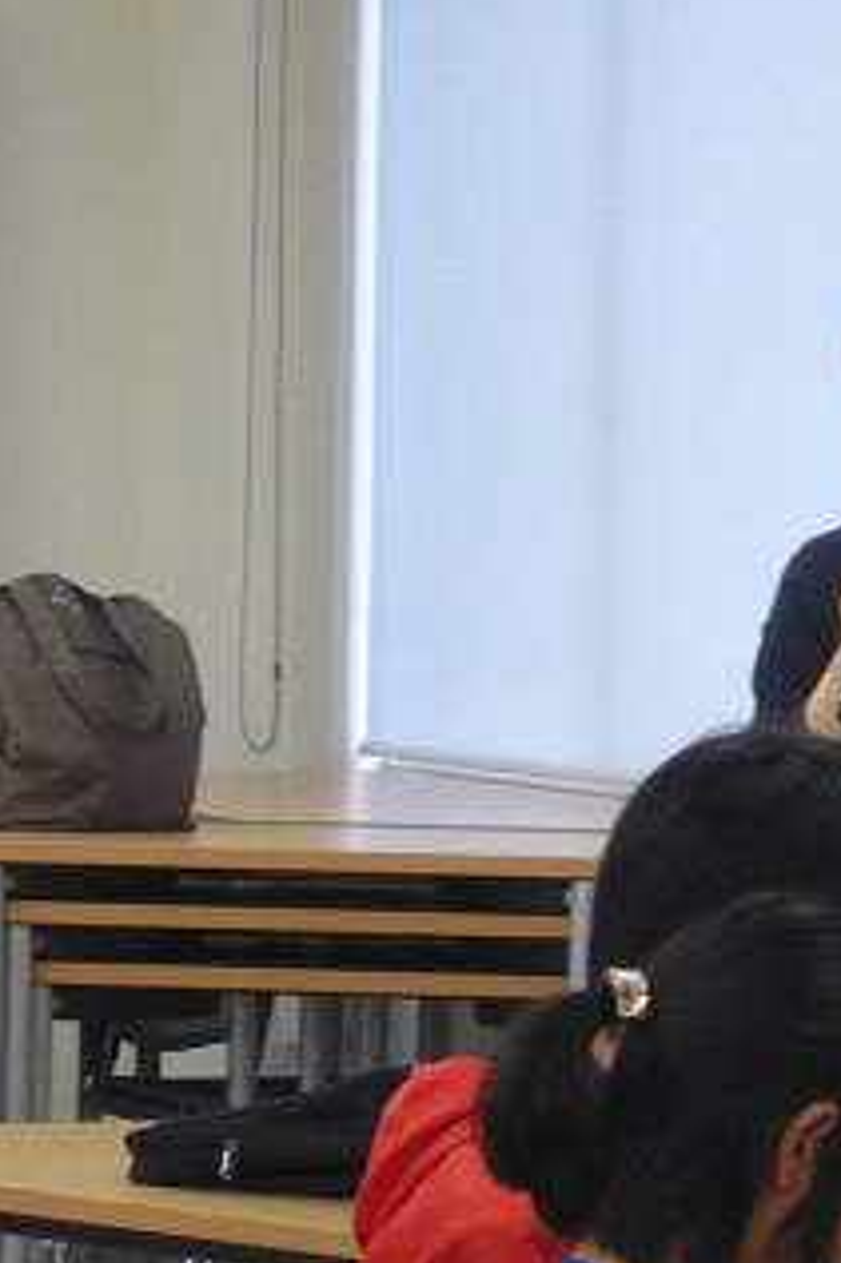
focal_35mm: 230
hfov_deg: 5.9
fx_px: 8068
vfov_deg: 9.0
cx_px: 1064
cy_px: 695
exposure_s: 1/30
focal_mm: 16.4
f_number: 5.6
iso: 400
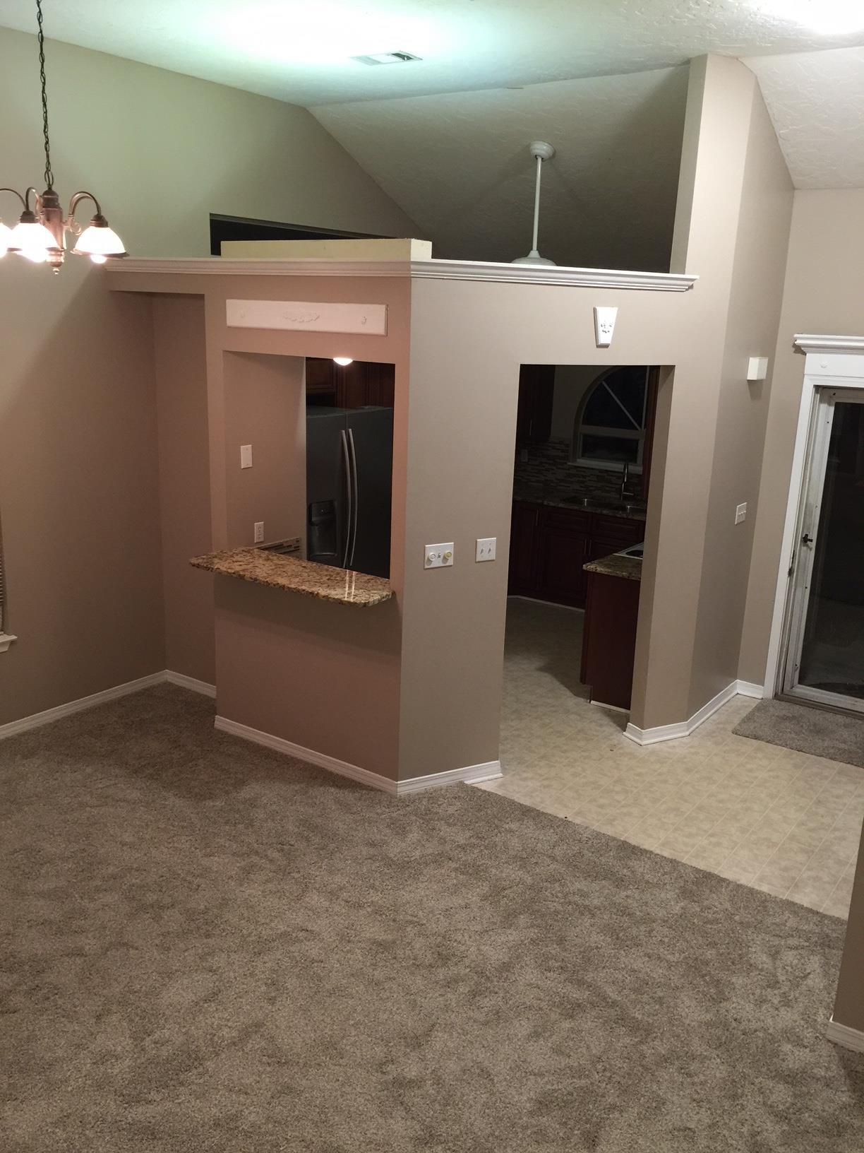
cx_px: 432
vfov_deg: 61.7
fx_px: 965
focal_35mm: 29
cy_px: 576
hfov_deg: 48.2
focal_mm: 4.15
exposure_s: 1/10
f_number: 2.2
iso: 100
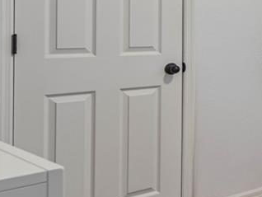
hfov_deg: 21.2
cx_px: 479
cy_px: 55
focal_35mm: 58
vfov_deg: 25.0
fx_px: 439
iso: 125
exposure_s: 6
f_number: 8
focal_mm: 12
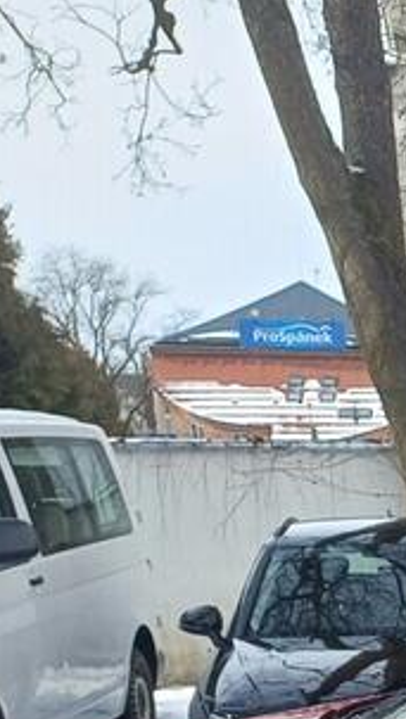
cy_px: 902
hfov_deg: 11.6
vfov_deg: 21.2
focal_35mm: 92
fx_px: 1756
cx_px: 852
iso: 50
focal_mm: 4.65
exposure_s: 1/777
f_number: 1.8
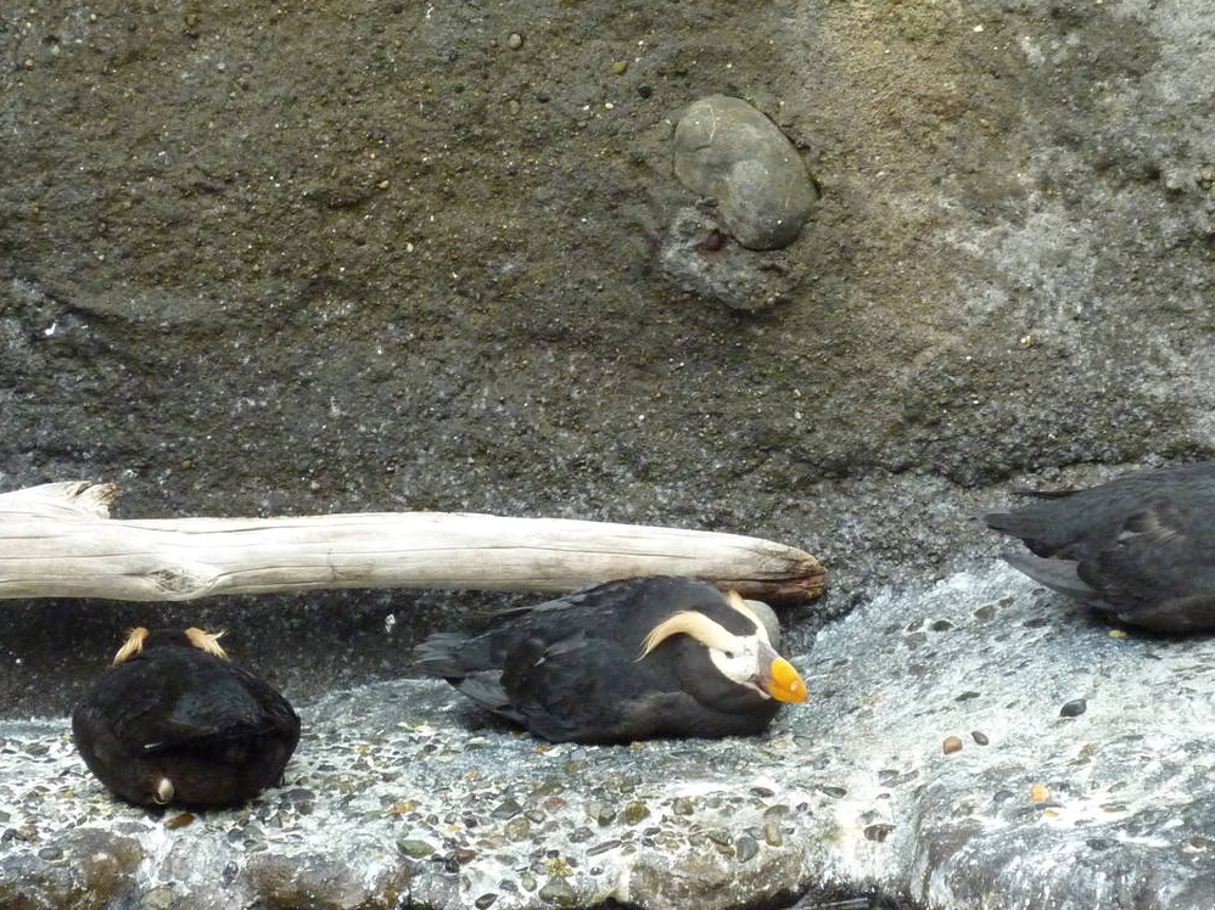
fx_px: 9510
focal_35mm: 271
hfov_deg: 7.3
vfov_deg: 5.5
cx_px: 883
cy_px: 394
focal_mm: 27.8
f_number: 4.5
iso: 400
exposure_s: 1/200
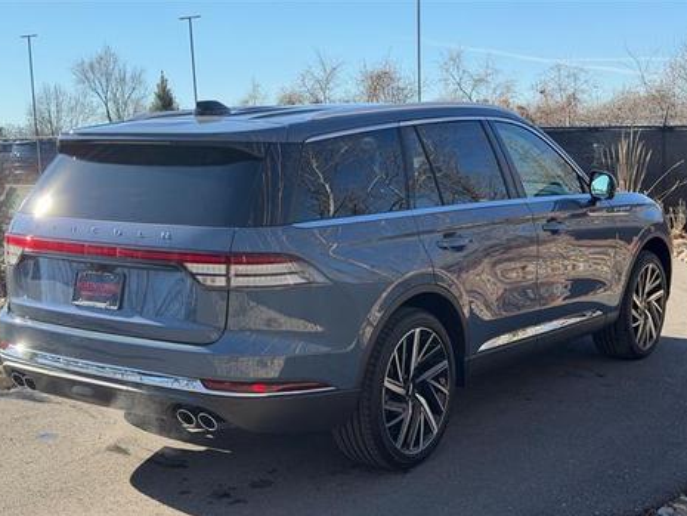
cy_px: 278
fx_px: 1032
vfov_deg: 28.0
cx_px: 325
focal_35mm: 52
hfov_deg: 36.8
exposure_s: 1/1642
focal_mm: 6.76
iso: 80
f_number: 1.78
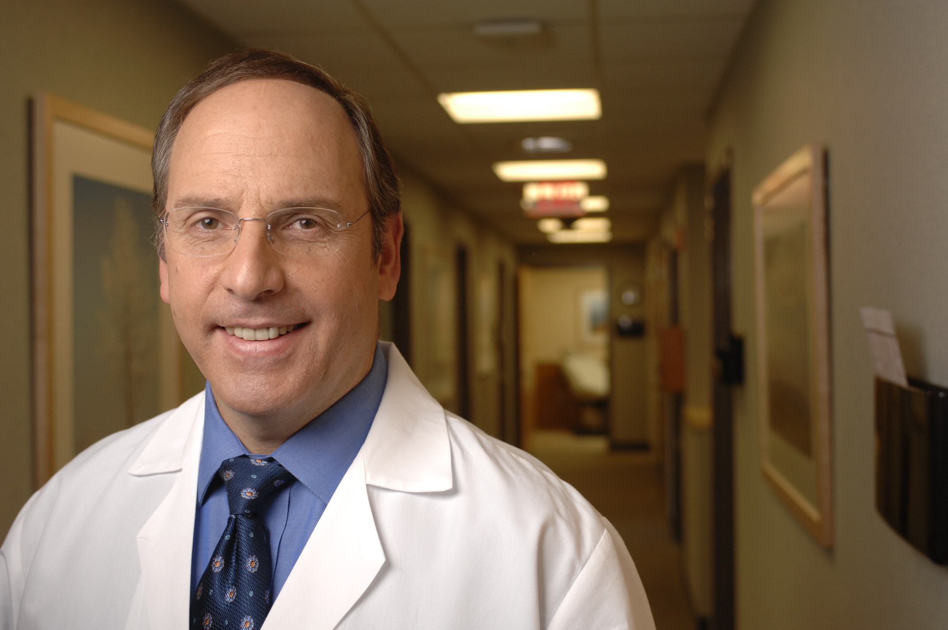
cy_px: 315
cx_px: 474
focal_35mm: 52
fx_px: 1381
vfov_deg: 25.7
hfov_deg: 37.9
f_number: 4
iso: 200
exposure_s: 1/50
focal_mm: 35
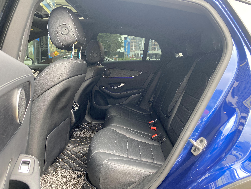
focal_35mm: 26
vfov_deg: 53.1
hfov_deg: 67.3
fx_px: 189
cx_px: 126
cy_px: 94
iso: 125
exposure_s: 1/118
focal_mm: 4.25
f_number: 1.8
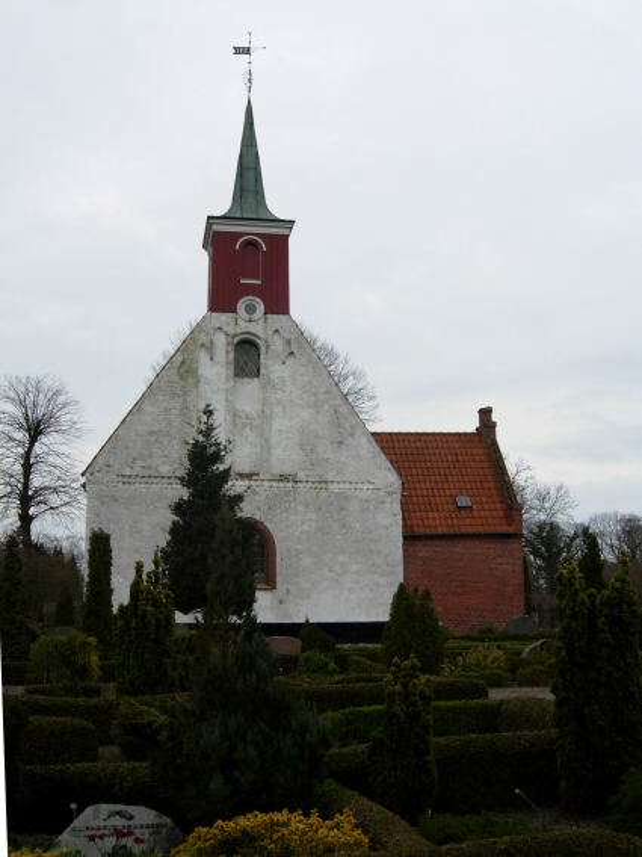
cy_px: 428
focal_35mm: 36
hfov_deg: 39.6
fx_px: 891
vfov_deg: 51.4
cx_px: 321
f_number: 4.3
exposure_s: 1/203
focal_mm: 7.5
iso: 50
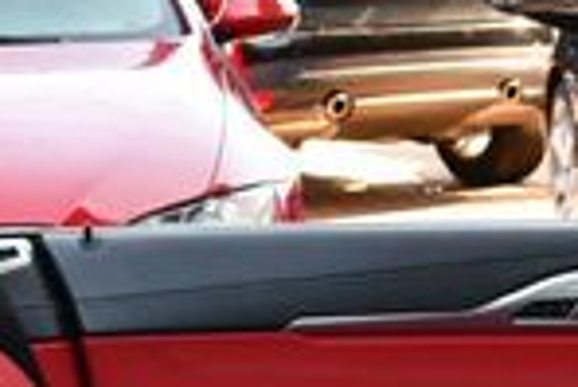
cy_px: 786
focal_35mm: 156
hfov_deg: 12.7
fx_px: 2507
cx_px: 773
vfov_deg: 8.4
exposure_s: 1/250
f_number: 4
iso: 400
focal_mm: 18
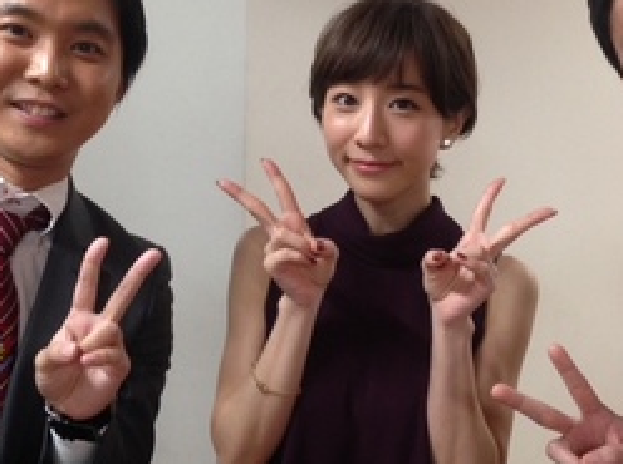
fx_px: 1078
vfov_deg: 24.3
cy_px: 217
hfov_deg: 32.2
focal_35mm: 60
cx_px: 352
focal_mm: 4.12
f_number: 2.4
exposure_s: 1/20
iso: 160
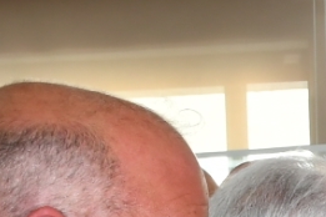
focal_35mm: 199
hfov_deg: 8.7
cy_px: 620
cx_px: 951
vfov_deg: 6.4
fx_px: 1802
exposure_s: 1/60
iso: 320
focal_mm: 18
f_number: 6.3
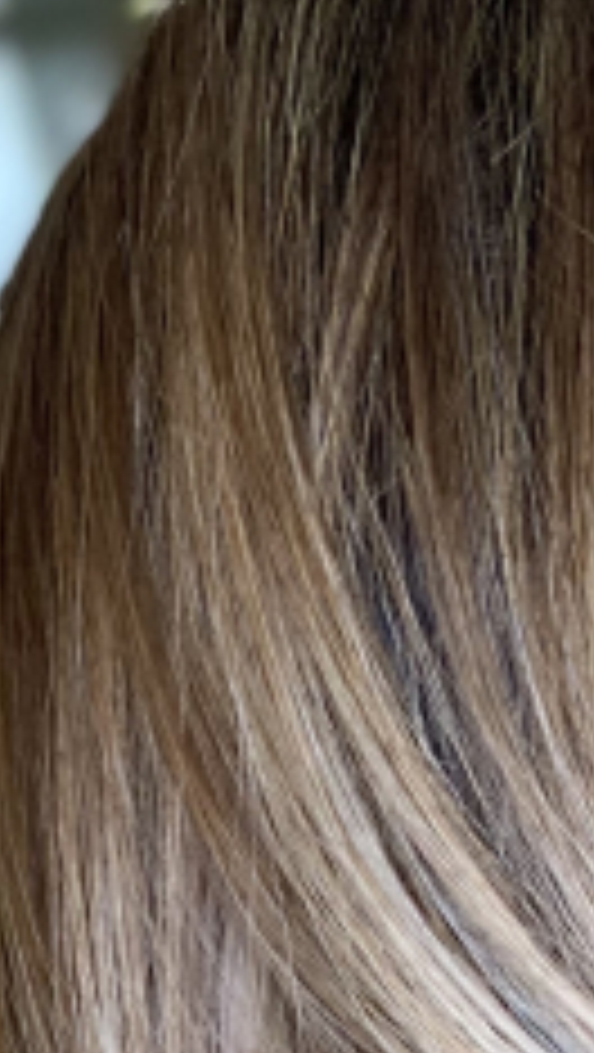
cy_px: 1834
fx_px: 3157
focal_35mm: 113
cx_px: 693
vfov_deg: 16.3
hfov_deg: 10.6
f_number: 1.8
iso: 125
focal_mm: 4.25
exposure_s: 1/104
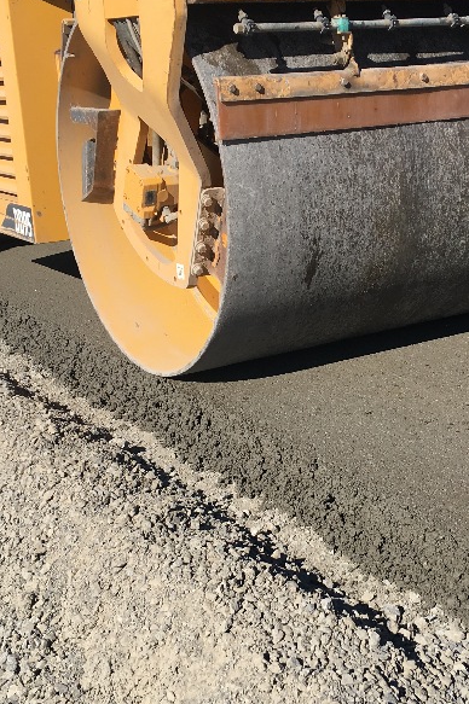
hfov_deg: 25.5
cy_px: 363
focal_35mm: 53
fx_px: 1037
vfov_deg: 37.5
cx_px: 268
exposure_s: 1/1832
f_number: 2.2
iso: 25
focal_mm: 4.15
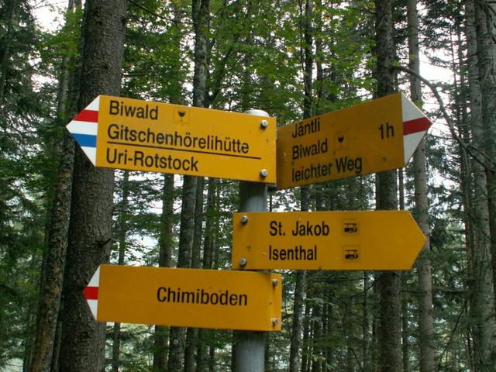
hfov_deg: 45.8
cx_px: 248
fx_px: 587
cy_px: 186
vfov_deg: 35.1
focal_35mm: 41
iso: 125
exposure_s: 1/40
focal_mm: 6.79
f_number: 2.8
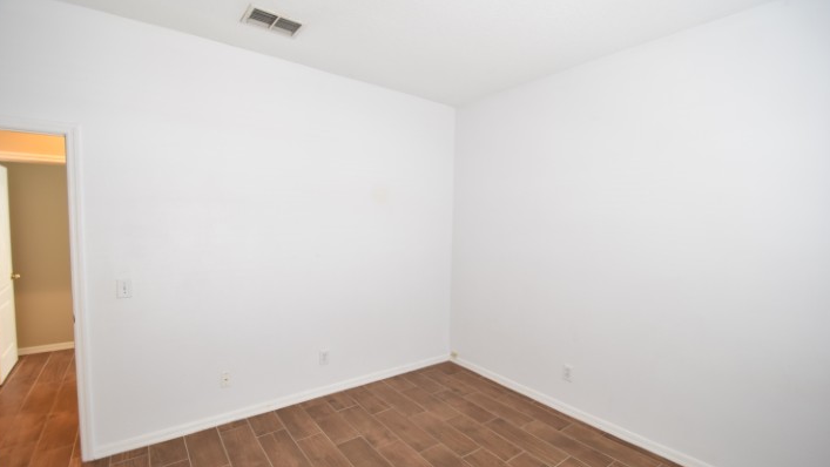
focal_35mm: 16
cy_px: 243
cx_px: 414
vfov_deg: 67.1
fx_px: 352
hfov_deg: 99.4
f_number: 3.5
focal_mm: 10
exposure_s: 1/30
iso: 800
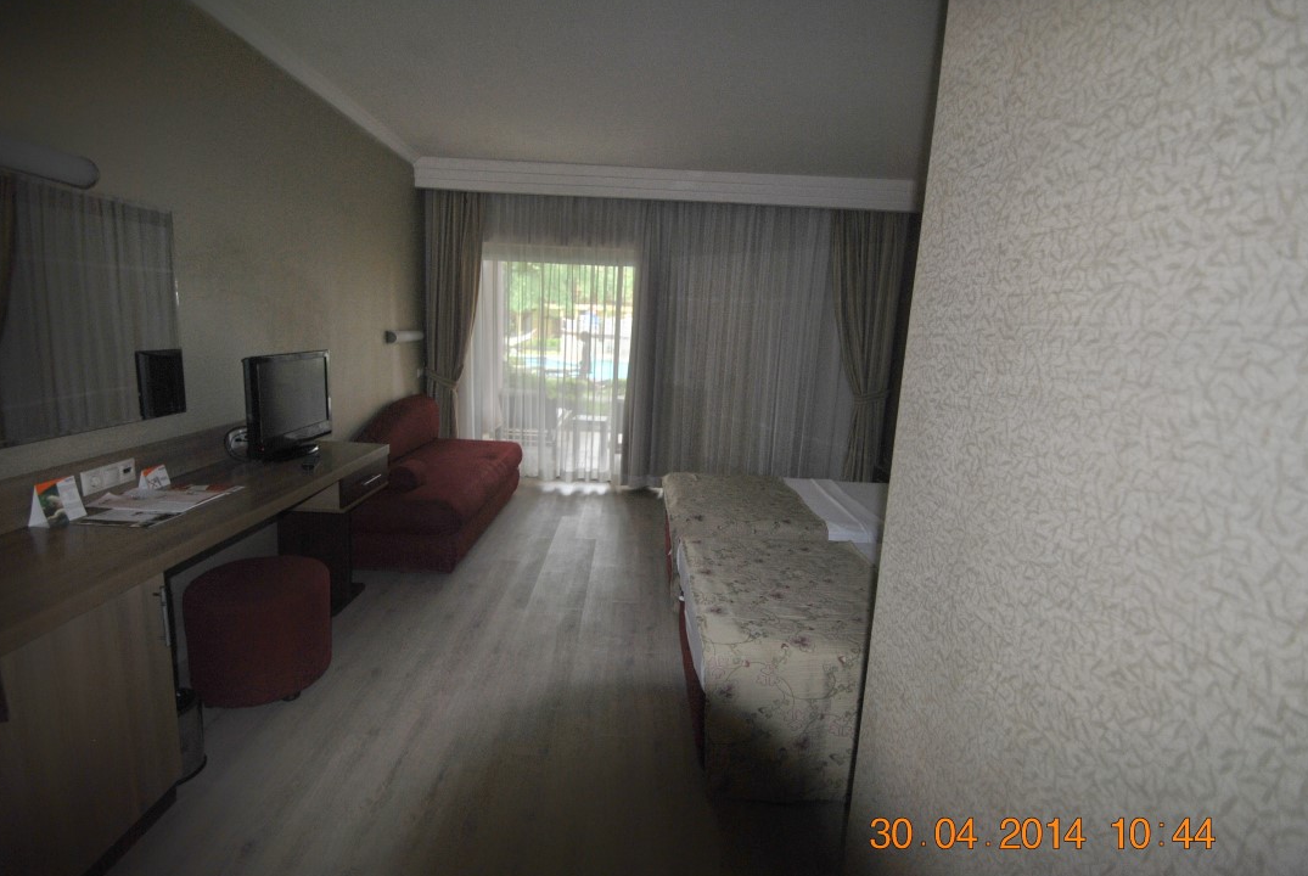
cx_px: 650
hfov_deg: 96.7
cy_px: 437
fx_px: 582
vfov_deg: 73.9
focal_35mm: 16
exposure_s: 1/60
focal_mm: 10
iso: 200
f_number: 3.5
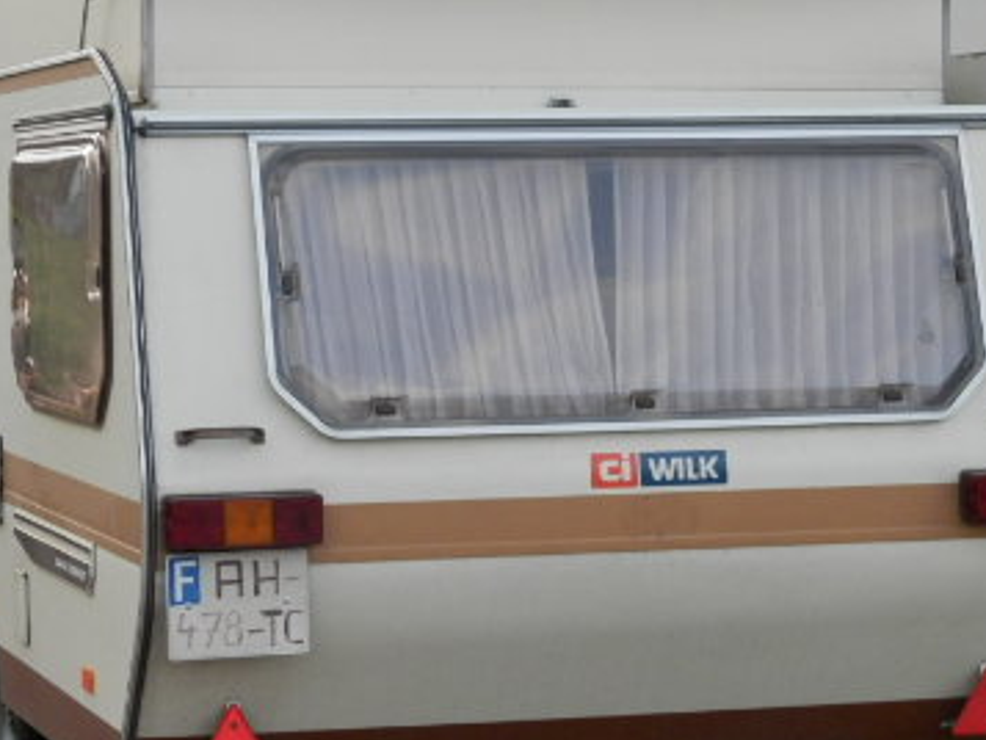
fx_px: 3476
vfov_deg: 12.2
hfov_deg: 16.1
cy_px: 306
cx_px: 409
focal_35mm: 122
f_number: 4
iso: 200
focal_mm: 12.2
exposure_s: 1/60
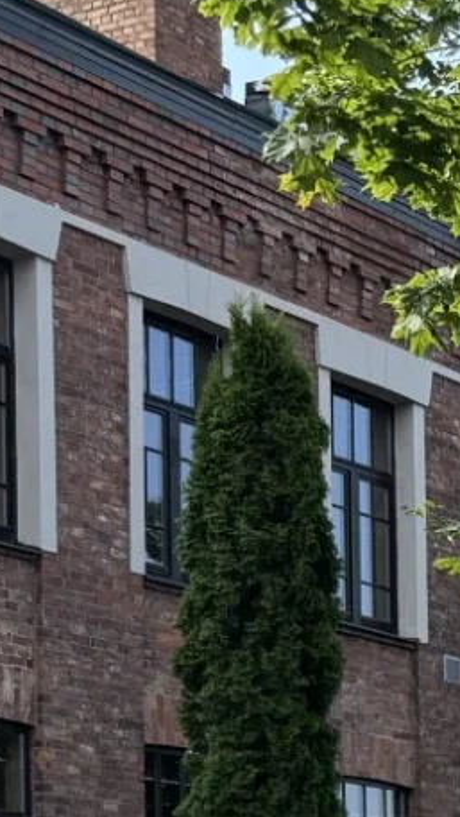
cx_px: 1364
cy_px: 1034
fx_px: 2382
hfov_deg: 9.0
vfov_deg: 18.2
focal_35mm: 110
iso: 80
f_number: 1.78
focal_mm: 6.76
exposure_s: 1/1193
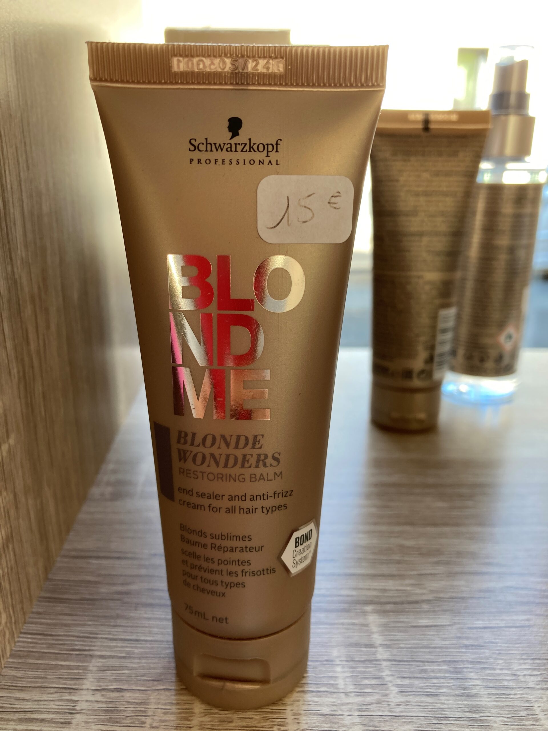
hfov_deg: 49.7
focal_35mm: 28
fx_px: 591
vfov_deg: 63.4
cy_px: 366
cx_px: 274
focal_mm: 3.99
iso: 64
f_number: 1.8
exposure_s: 1/100
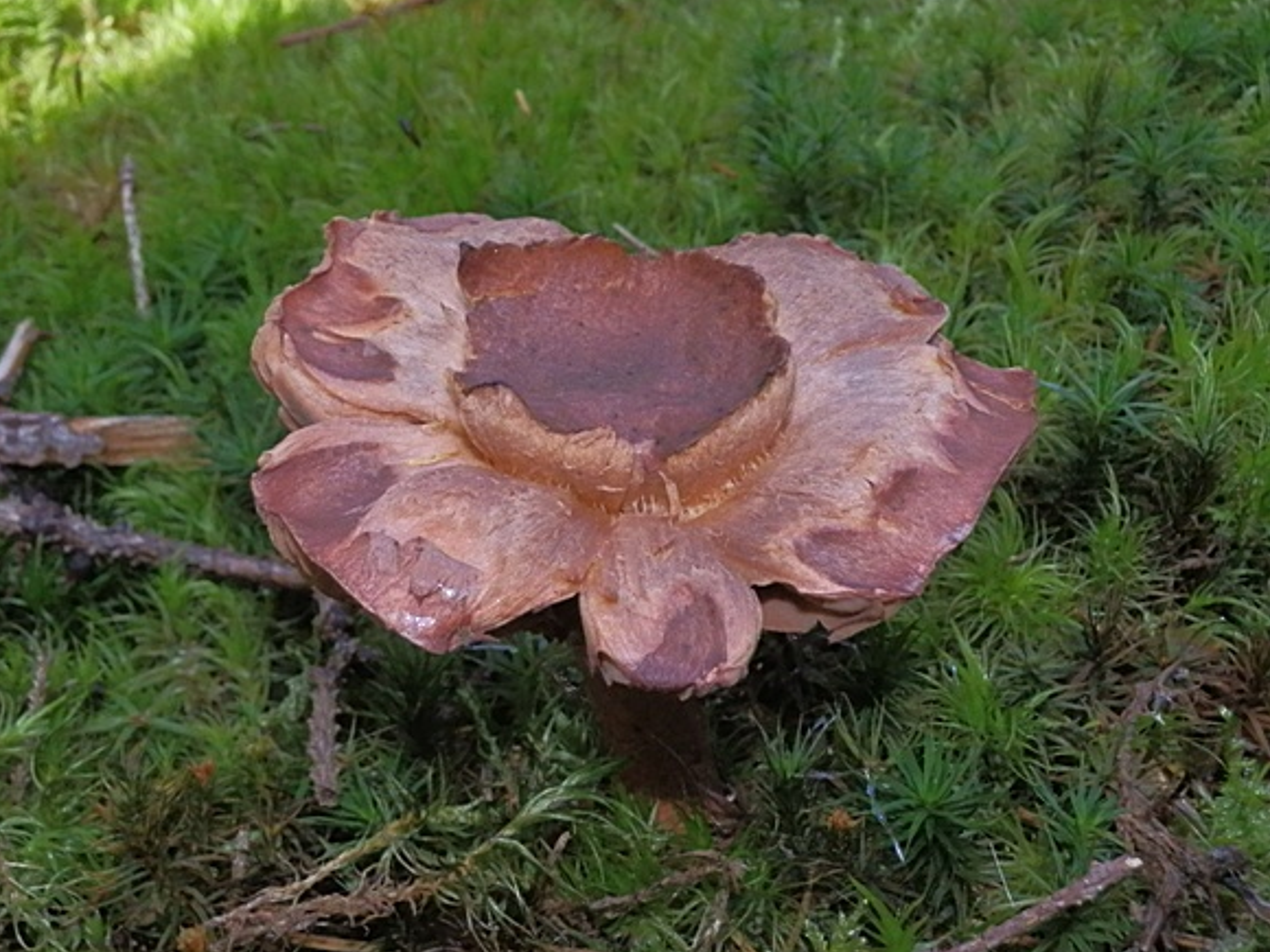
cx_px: 572
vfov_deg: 28.6
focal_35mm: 51
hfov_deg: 37.5
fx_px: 1871
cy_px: 497
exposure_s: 1/40
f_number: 9.9
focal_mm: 6.7
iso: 800
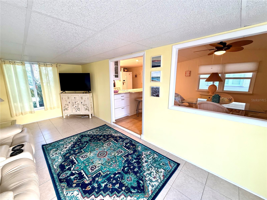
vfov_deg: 85.7
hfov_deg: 102.1
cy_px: 100
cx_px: 134
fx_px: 108
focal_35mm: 14
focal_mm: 2.22
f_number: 2.2
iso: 250
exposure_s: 1/120
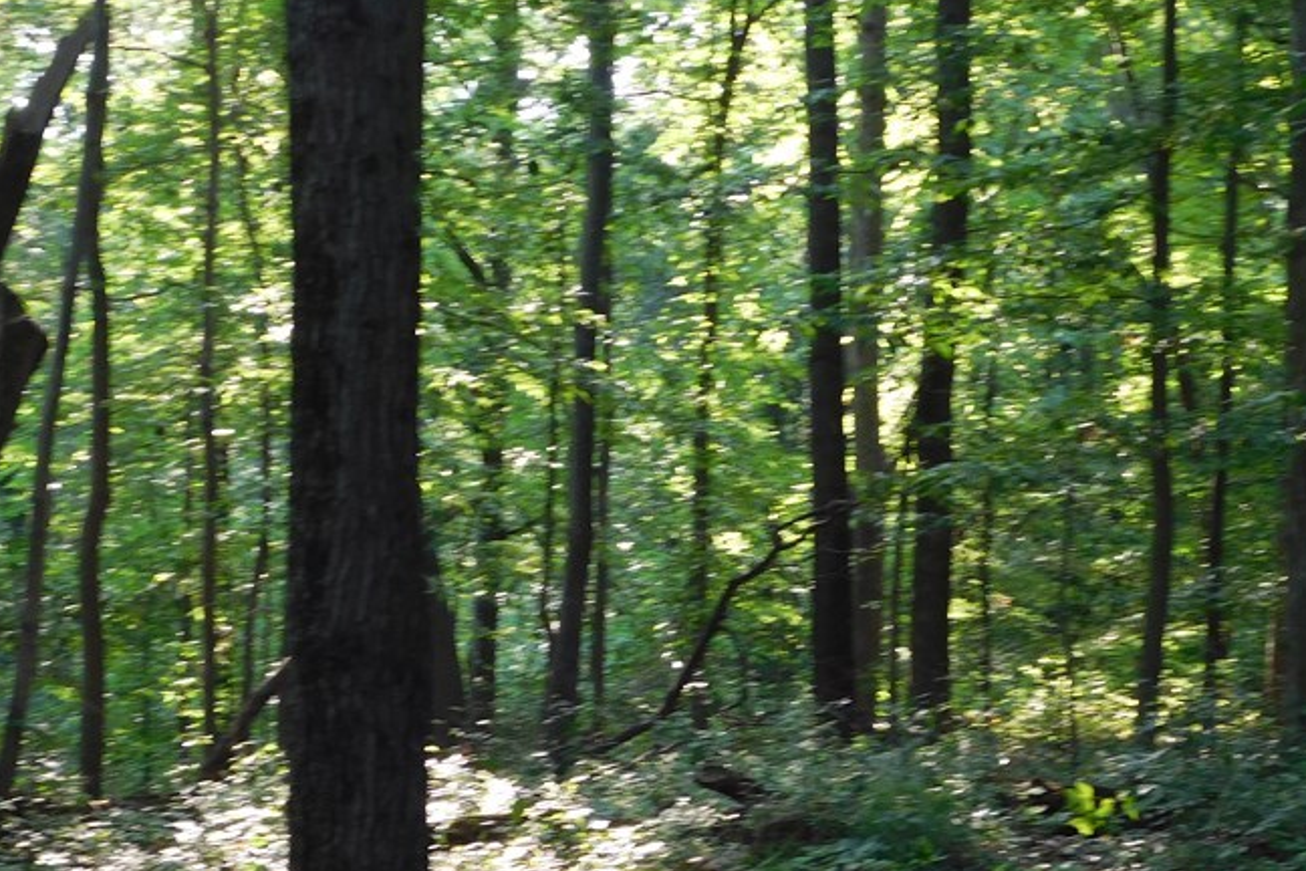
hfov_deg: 27.3
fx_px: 2684
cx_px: 593
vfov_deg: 18.3
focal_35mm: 74
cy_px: 696
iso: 140
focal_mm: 8
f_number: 3.7
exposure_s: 1/30
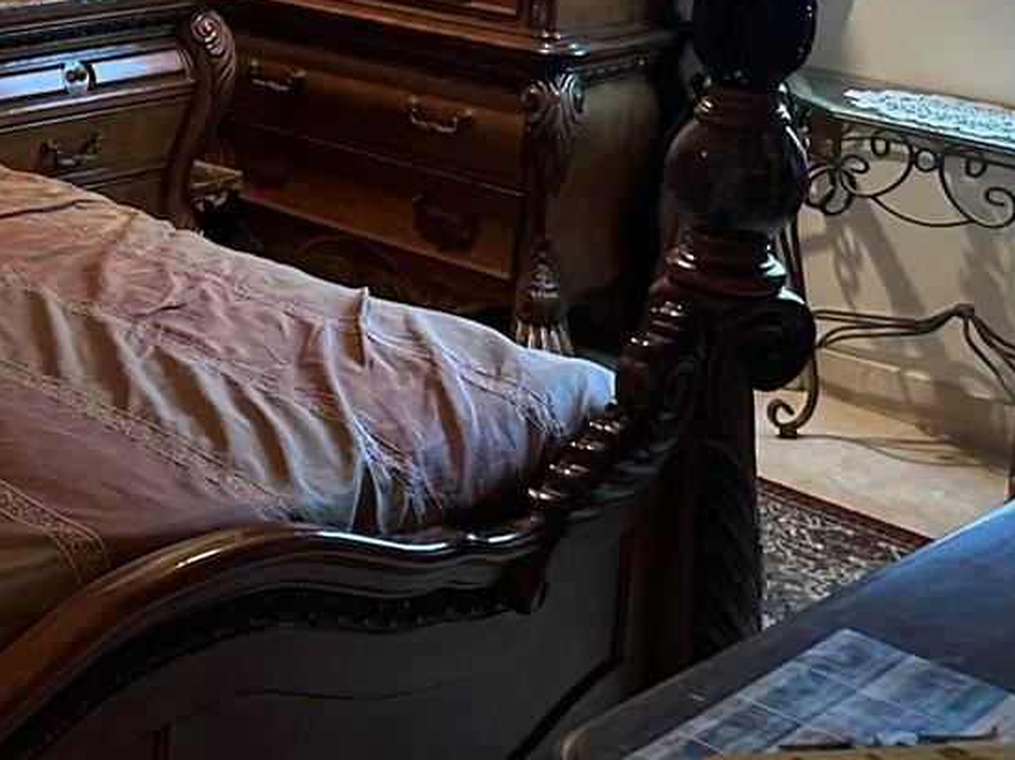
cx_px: -179
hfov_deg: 25.2
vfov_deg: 20.3
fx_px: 2051
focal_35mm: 70
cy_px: -9
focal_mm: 6.86
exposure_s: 1/30
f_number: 1.78
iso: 1000
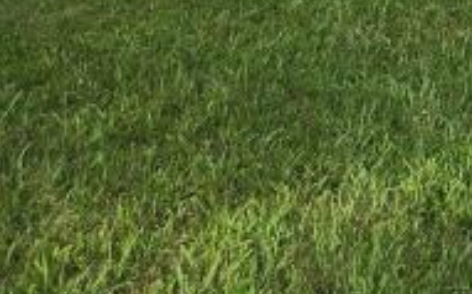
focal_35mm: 92
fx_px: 1182
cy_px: -311
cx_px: 848
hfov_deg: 18.0
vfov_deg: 12.4
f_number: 1.8
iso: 20
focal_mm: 5.4
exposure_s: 1/679
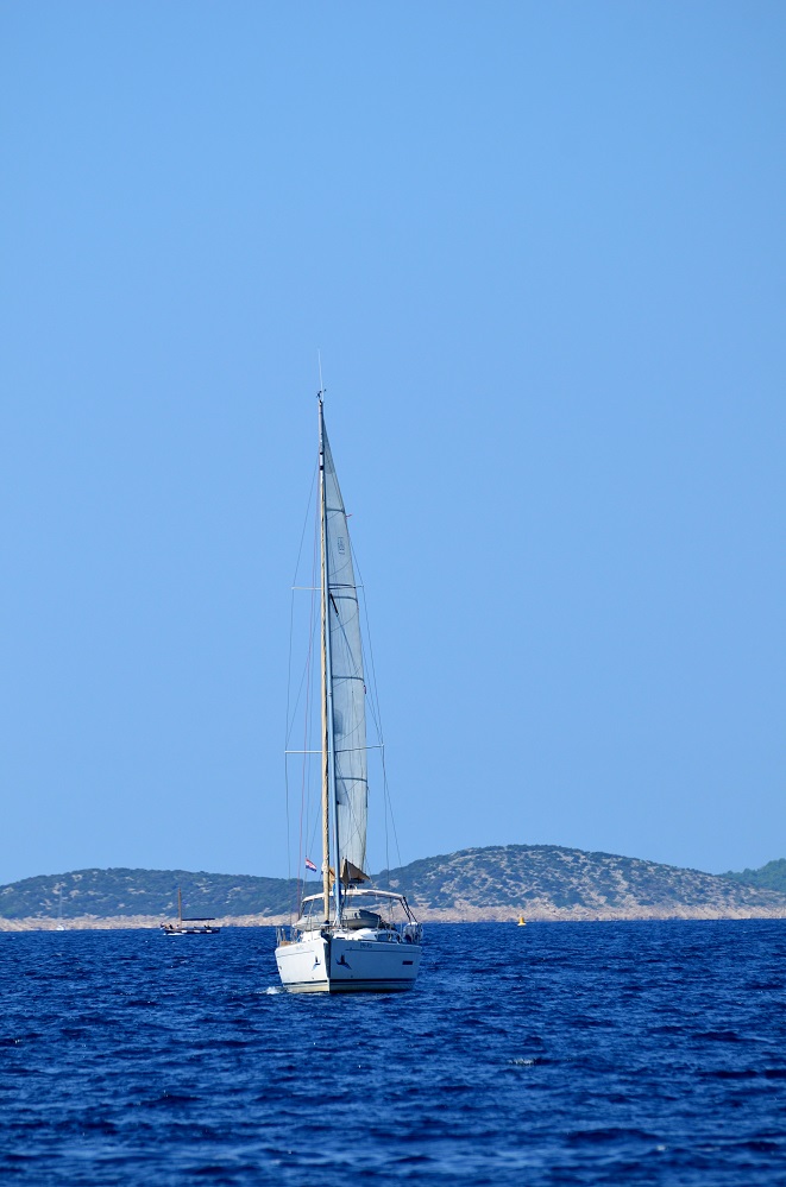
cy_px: 594
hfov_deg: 3.8
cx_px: 393
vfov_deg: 5.7
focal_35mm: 360
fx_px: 11851
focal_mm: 240
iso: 400
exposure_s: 1/2000
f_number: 6.3
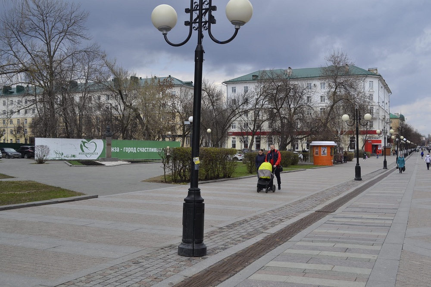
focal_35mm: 39
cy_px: 144
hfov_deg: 49.6
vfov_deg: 34.2
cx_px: 216
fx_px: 467
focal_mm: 26
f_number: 7.1
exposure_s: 1/200
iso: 100
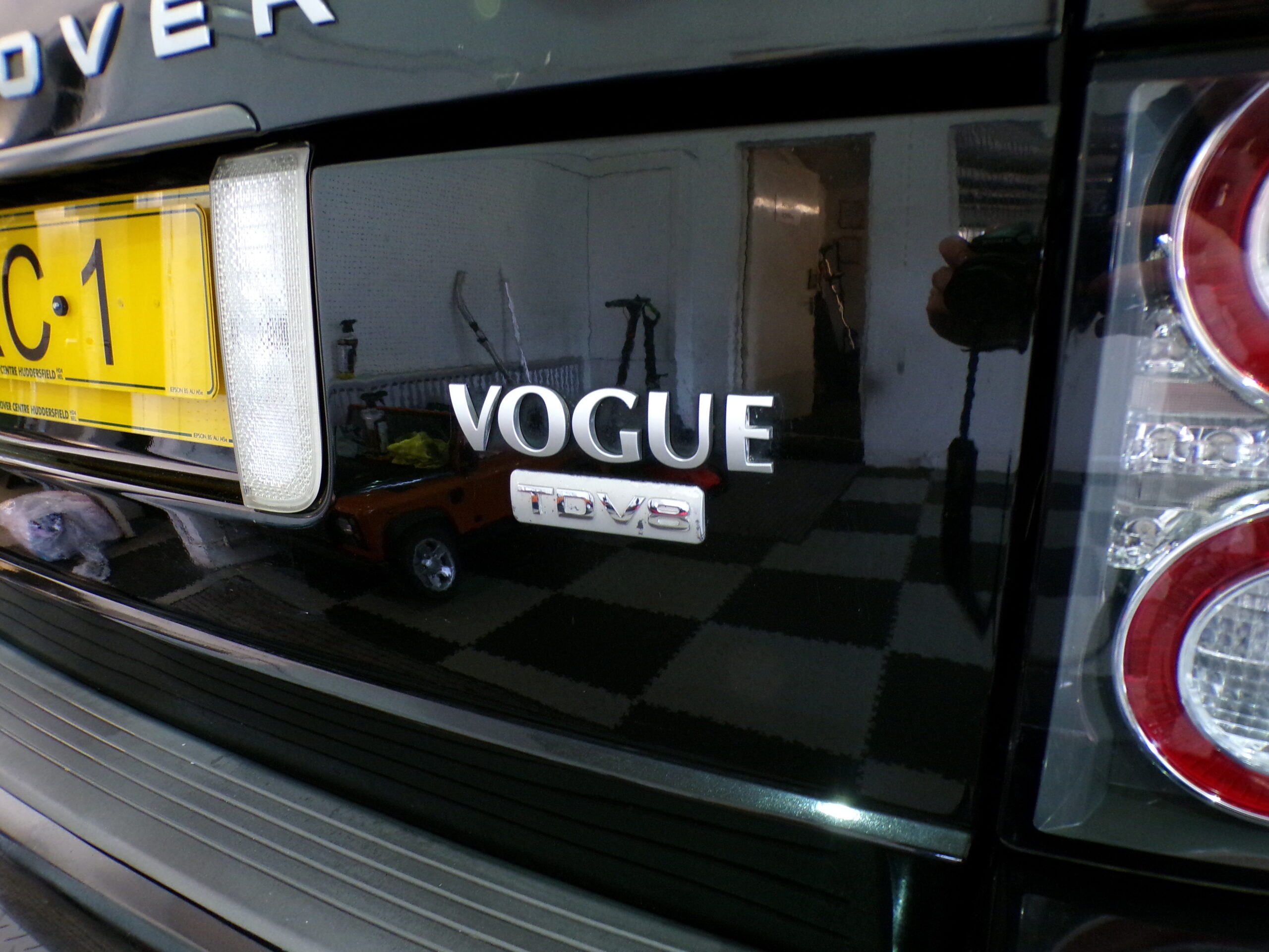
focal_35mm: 24
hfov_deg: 71.6
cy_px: 476
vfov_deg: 56.8
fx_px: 880
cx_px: 634
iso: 400
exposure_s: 1/14
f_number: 3
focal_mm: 4.3
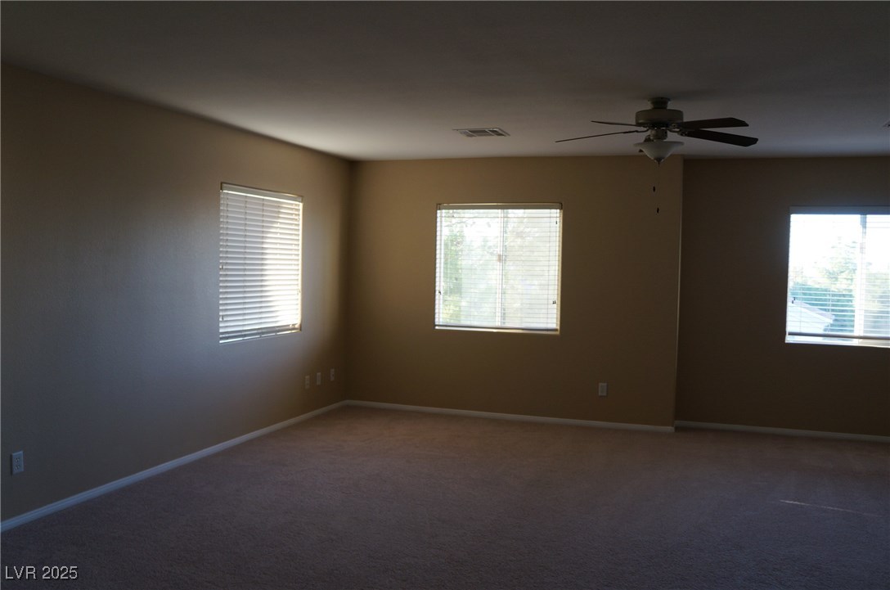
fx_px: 740
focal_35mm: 30
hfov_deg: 62.0
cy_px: 295
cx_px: 445
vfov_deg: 43.4
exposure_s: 1/60
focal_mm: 20
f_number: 4
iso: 250
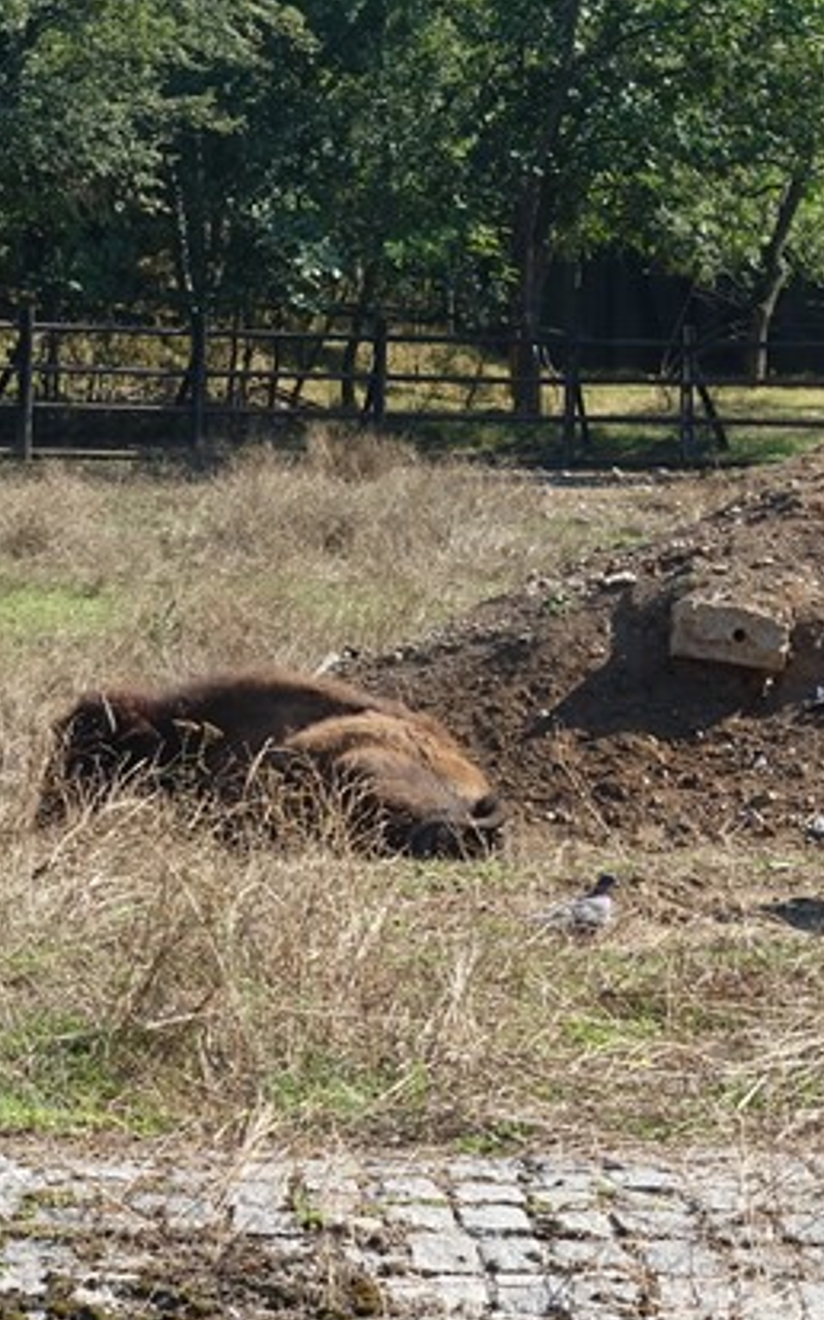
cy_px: 666
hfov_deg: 7.4
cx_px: 703
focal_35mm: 177
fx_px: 6362
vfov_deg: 11.8
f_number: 5.6
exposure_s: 1/200
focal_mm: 25.7
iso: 125
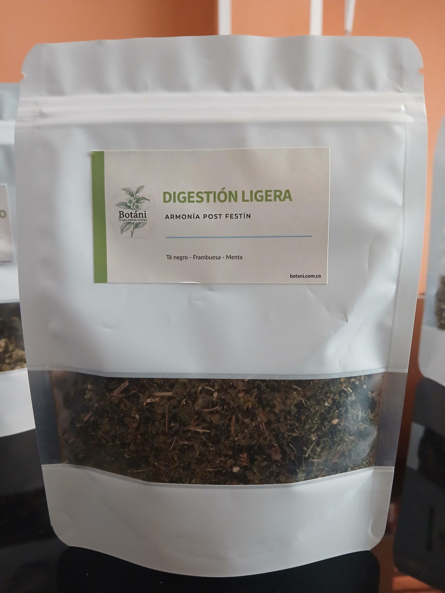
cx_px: 222
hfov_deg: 53.1
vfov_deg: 67.3
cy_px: 296
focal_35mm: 26
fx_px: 446
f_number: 1.8
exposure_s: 1/24
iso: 400
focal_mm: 3.98
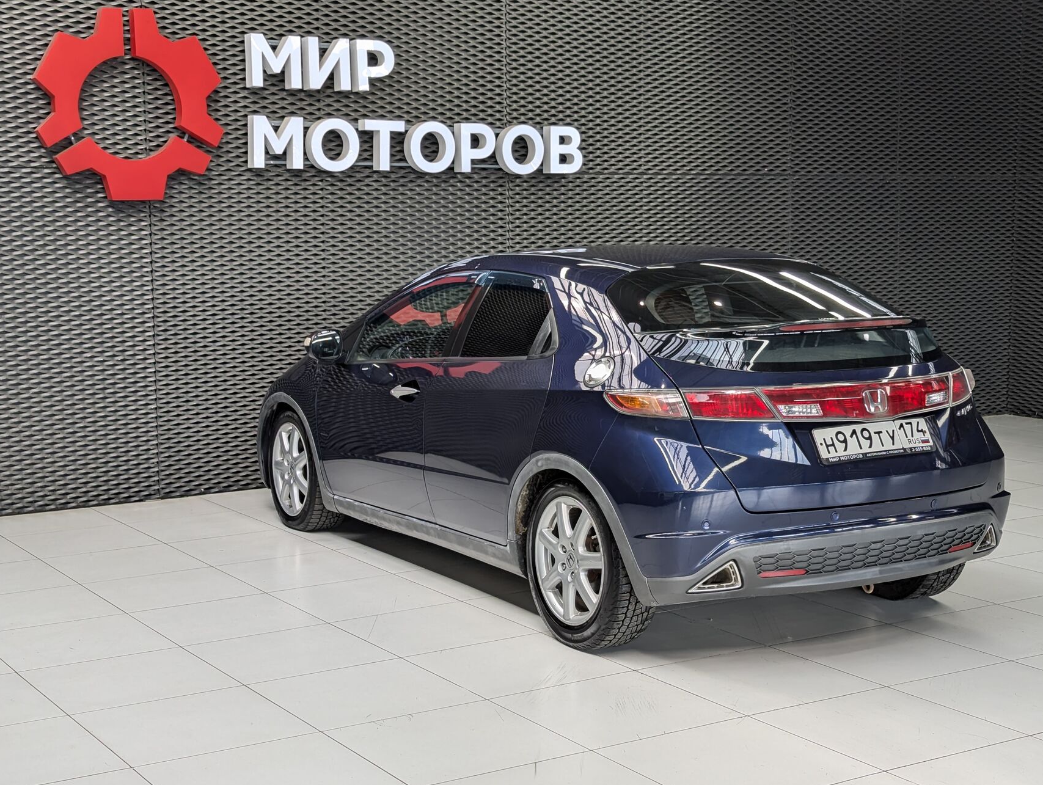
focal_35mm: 54
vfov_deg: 27.1
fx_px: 1629
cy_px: 390
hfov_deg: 35.5
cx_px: 524
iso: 41
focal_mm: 6.81
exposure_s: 1/136
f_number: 1.85
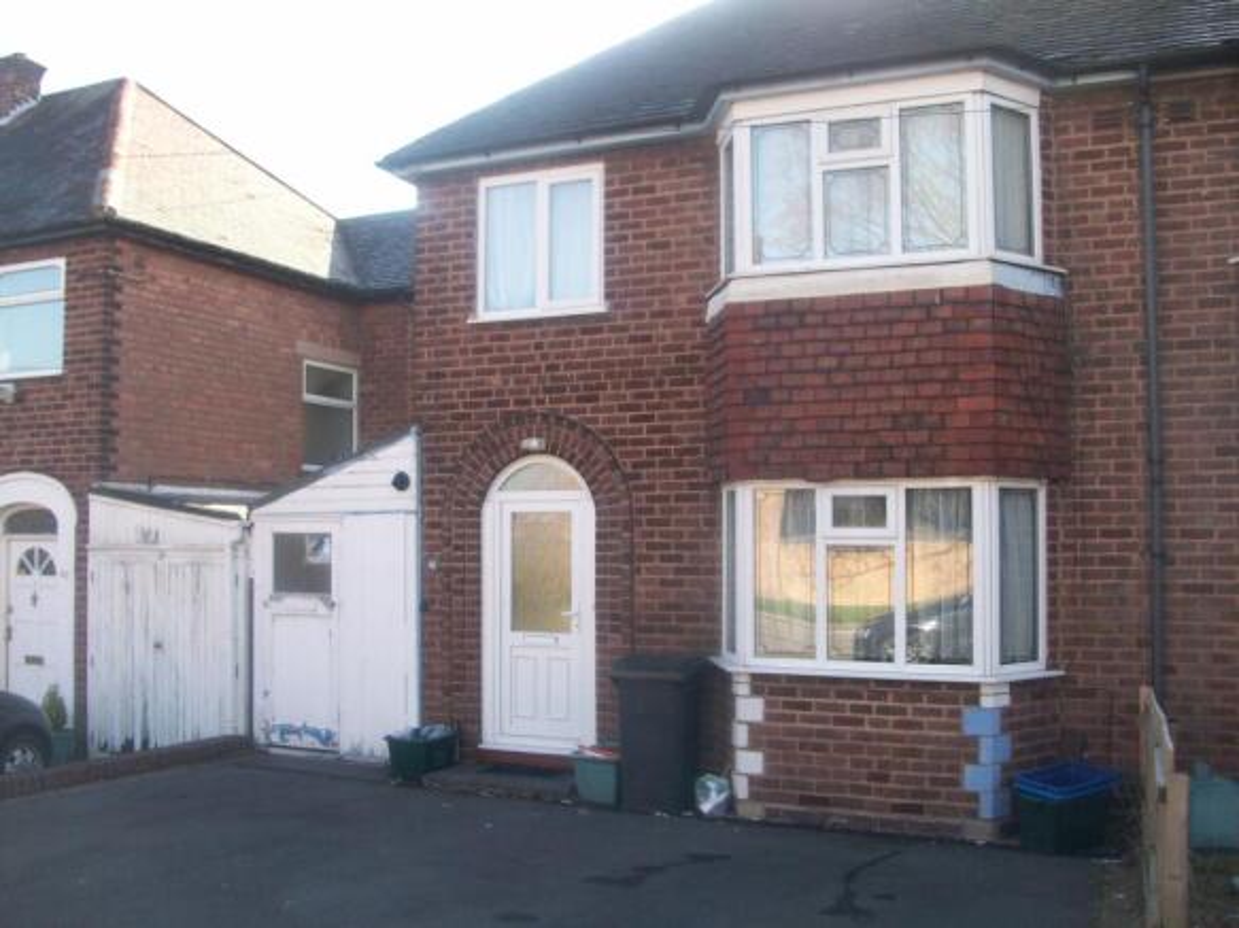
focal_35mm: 34
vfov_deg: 41.8
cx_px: 620
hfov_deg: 54.0
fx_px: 1217
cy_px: 464
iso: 64
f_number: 2.8
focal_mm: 5.7
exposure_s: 1/187
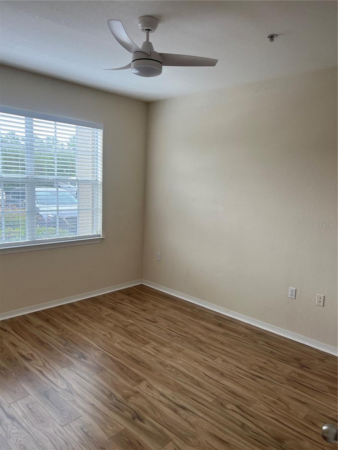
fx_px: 338
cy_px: 225
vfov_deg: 67.3
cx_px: 169
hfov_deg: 53.1
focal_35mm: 26
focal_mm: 5.7
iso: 64
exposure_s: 1/161
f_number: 1.5
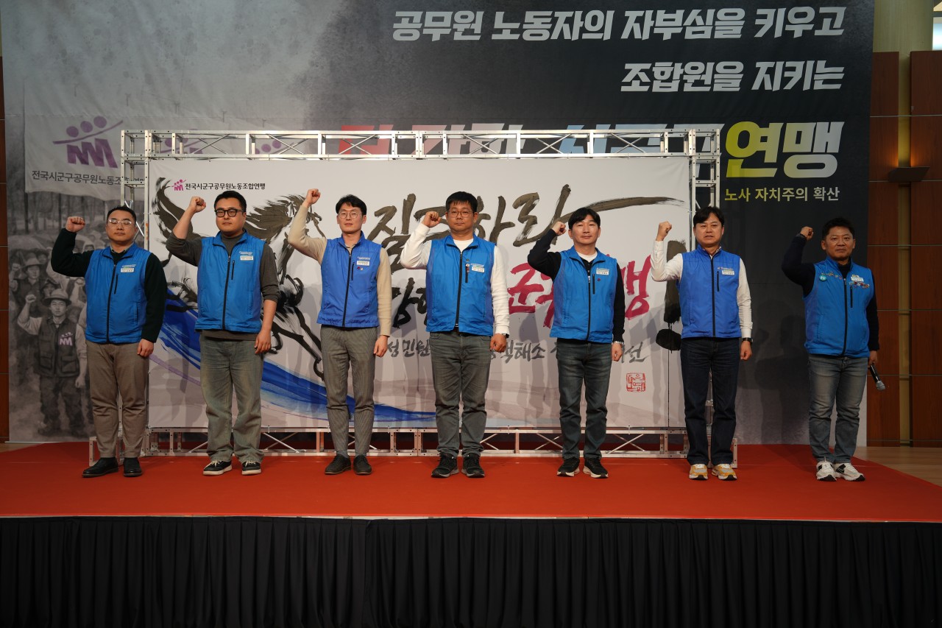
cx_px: 471
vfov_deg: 35.9
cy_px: 314
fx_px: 968
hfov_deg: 51.9
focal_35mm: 37
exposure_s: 1/50
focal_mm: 37
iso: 64
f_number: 3.2
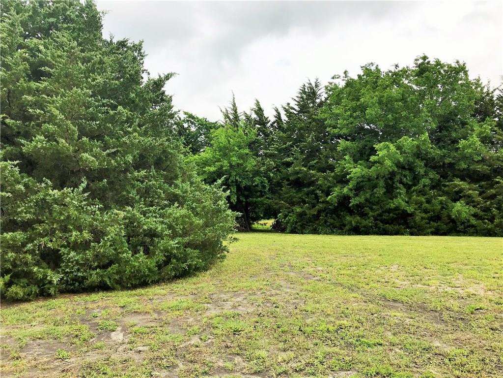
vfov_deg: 49.7
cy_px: 189
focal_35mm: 28
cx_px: 252
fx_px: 407
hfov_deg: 63.4
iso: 20
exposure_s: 1/2457
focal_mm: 3.99
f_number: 1.8
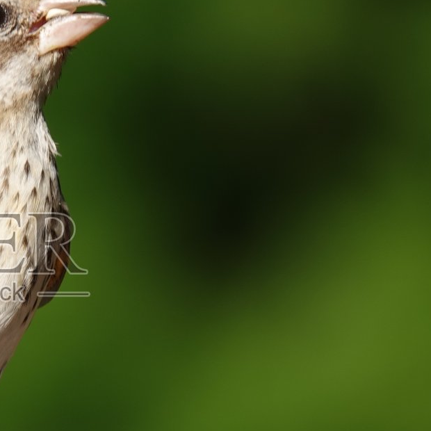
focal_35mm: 1315
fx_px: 18524
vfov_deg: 1.3
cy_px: 260
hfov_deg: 1.3
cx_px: -27
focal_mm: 220
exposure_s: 1/500
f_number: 4
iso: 100
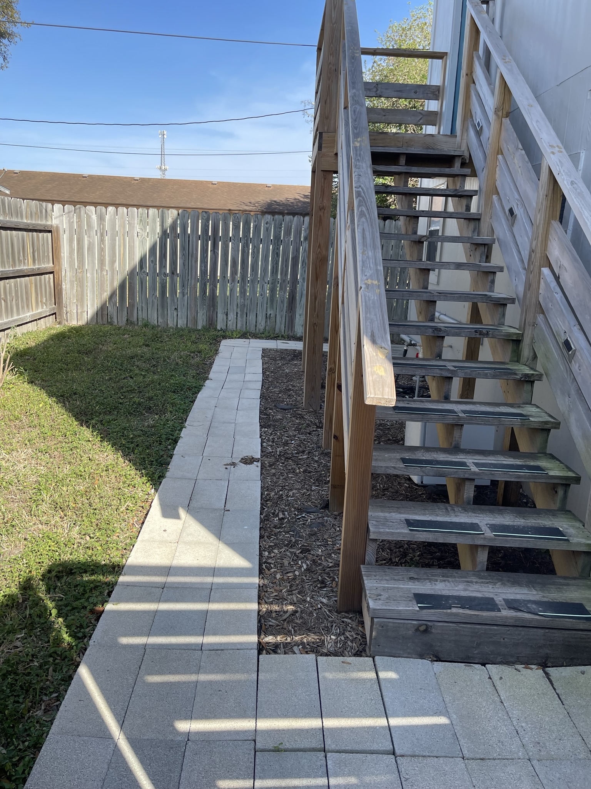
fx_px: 592
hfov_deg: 53.1
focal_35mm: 26
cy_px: 394
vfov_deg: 67.3
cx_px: 296
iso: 32
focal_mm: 5.1
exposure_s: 1/861
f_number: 1.6
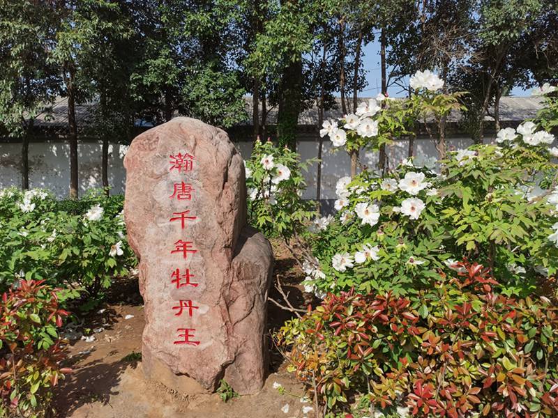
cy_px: 209
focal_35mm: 27
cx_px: 279
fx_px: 435
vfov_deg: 51.4
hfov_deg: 65.3
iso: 50
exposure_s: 1/5102
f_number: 1.9
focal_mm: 6.71
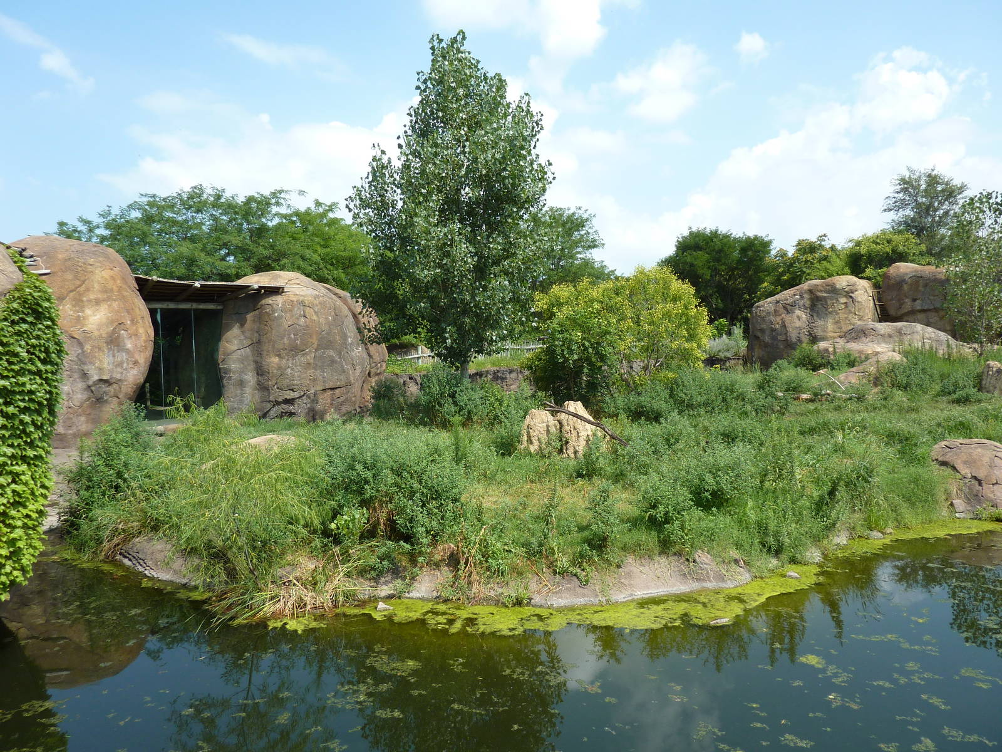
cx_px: 501
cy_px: 376
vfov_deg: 54.9
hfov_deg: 69.4
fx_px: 724
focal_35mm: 25
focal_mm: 4.1
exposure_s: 1/500
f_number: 3.3
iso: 80
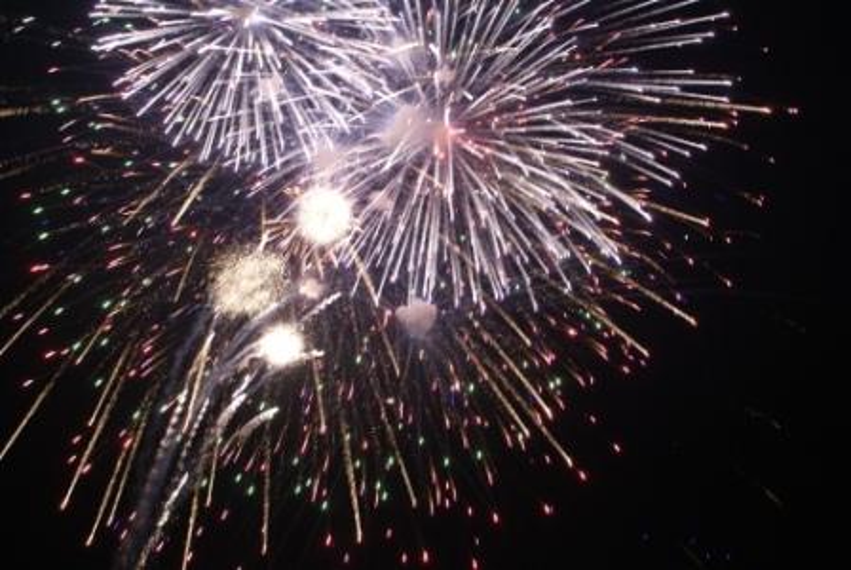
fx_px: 1065
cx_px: 426
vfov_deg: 30.0
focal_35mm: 45
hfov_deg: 43.6
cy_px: 285
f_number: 5
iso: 200
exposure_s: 1/30
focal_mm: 30
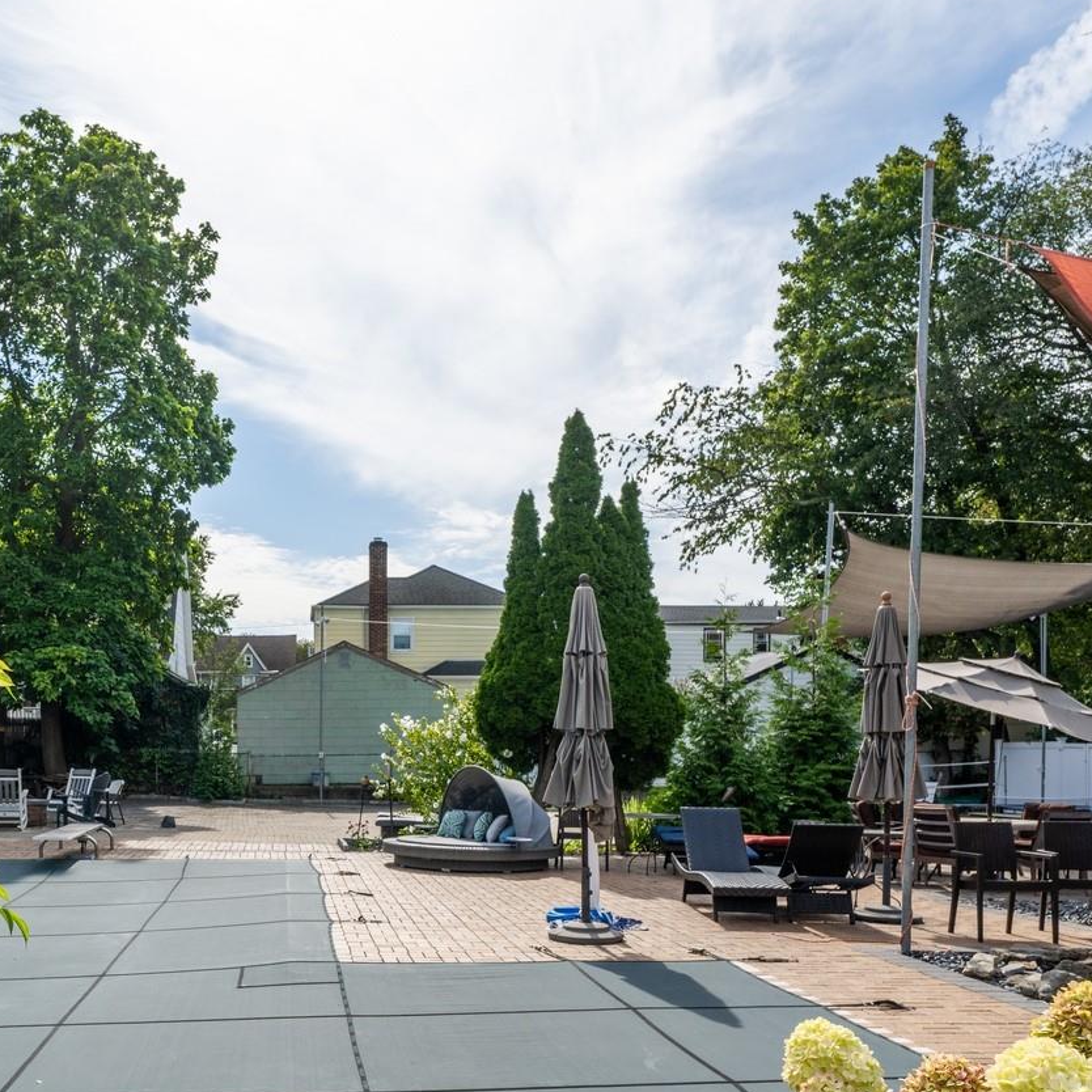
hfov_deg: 48.3
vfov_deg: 48.4
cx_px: 312
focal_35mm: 33
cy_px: 774
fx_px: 1178
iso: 125
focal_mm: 18
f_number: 8
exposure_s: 1/500
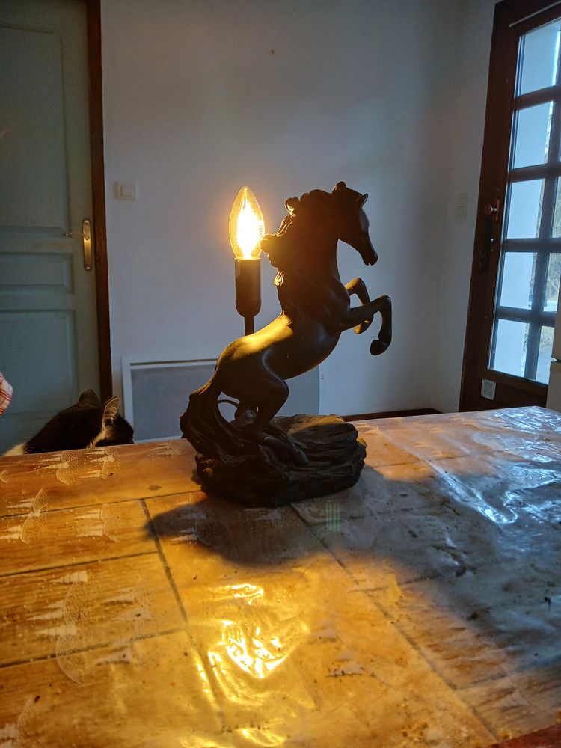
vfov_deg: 67.3
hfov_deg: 53.1
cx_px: 280
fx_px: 562
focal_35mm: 26
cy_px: 374
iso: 125
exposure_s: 1/50
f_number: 1.8
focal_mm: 3.98
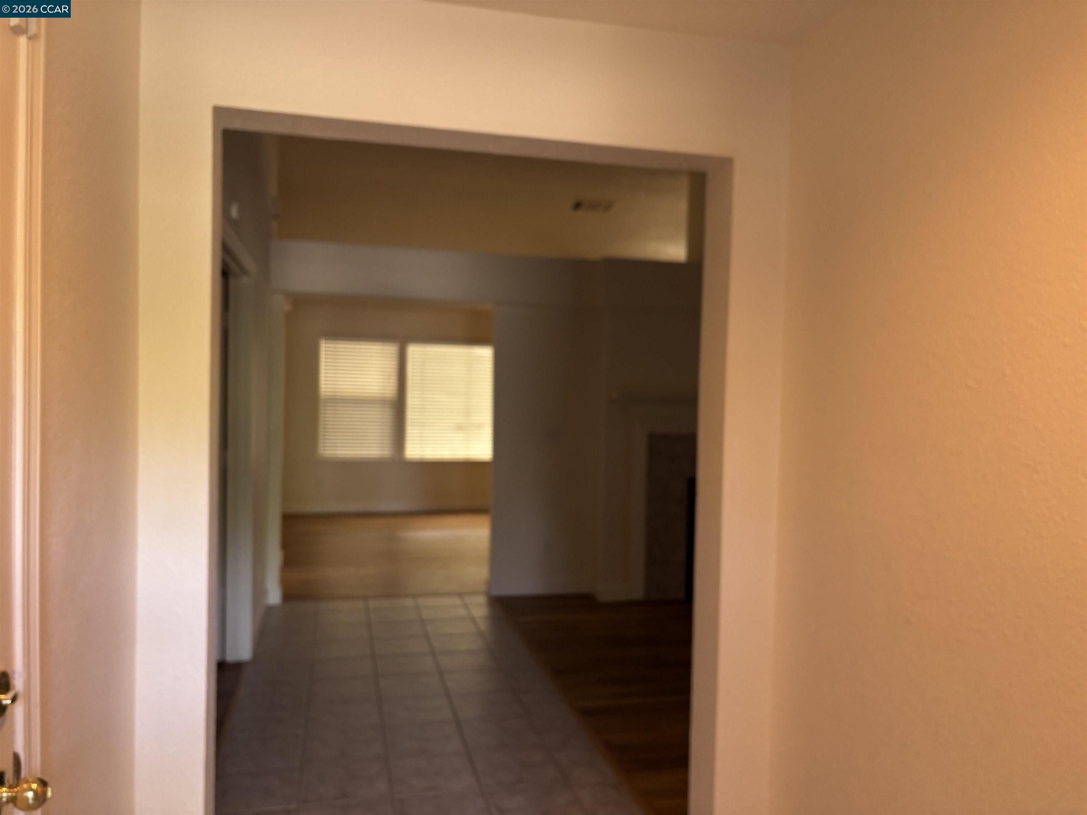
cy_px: 408
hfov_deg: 67.3
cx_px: 544
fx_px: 816
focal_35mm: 26
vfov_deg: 53.1
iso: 100
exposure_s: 1/121
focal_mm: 5.96
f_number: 1.6
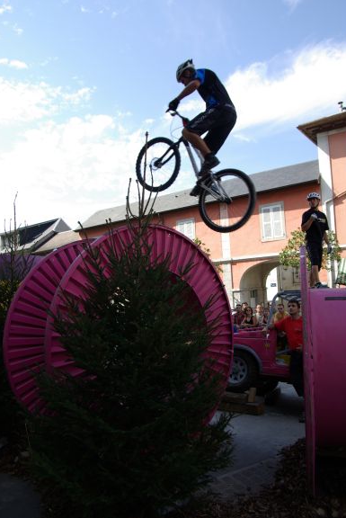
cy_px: 255
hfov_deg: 51.4
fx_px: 360
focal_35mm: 25
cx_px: 177
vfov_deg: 71.5
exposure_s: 1/180
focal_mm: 16
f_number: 5.6
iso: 100
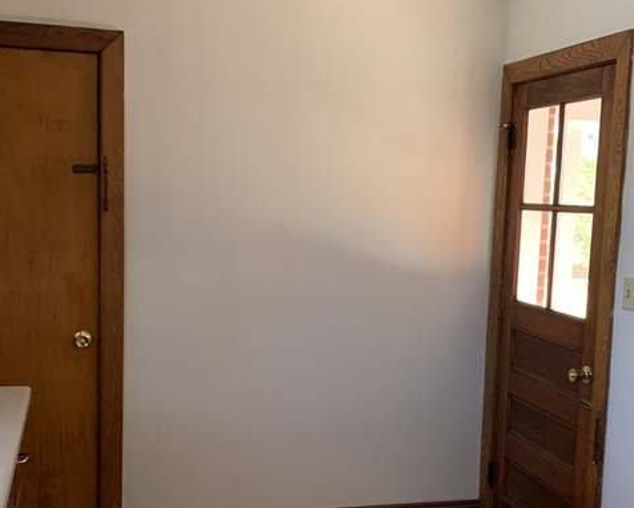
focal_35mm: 48
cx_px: 361
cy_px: 306
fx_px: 901
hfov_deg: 38.7
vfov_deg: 31.4
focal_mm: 4.25
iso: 125
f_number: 1.8
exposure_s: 1/60
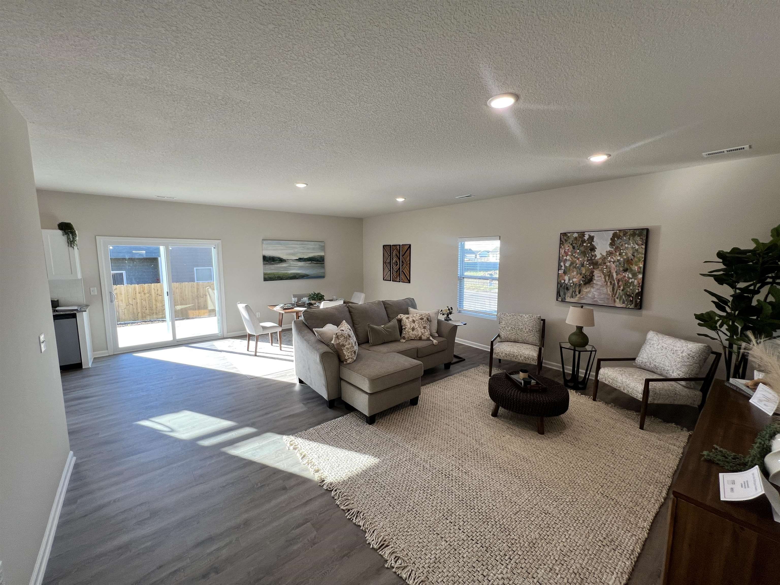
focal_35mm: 13
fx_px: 293
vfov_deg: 89.9
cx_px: 390
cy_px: 292
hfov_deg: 106.2
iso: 64
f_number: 1.8
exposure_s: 1/120
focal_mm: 1.57
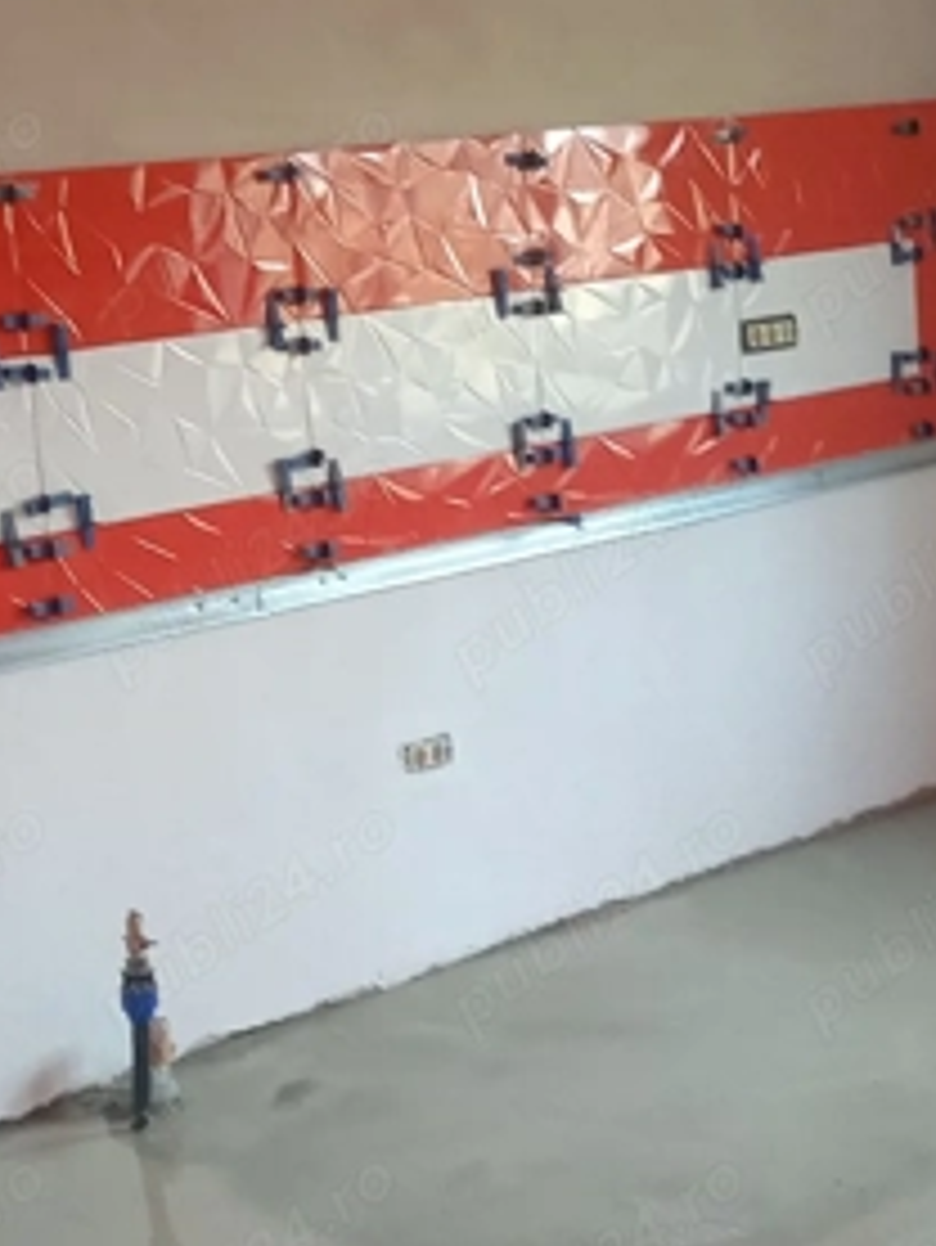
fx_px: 2702
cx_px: 338
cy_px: 621
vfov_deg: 26.0
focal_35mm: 75
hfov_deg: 19.6
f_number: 1.8
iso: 237
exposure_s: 1/33.4
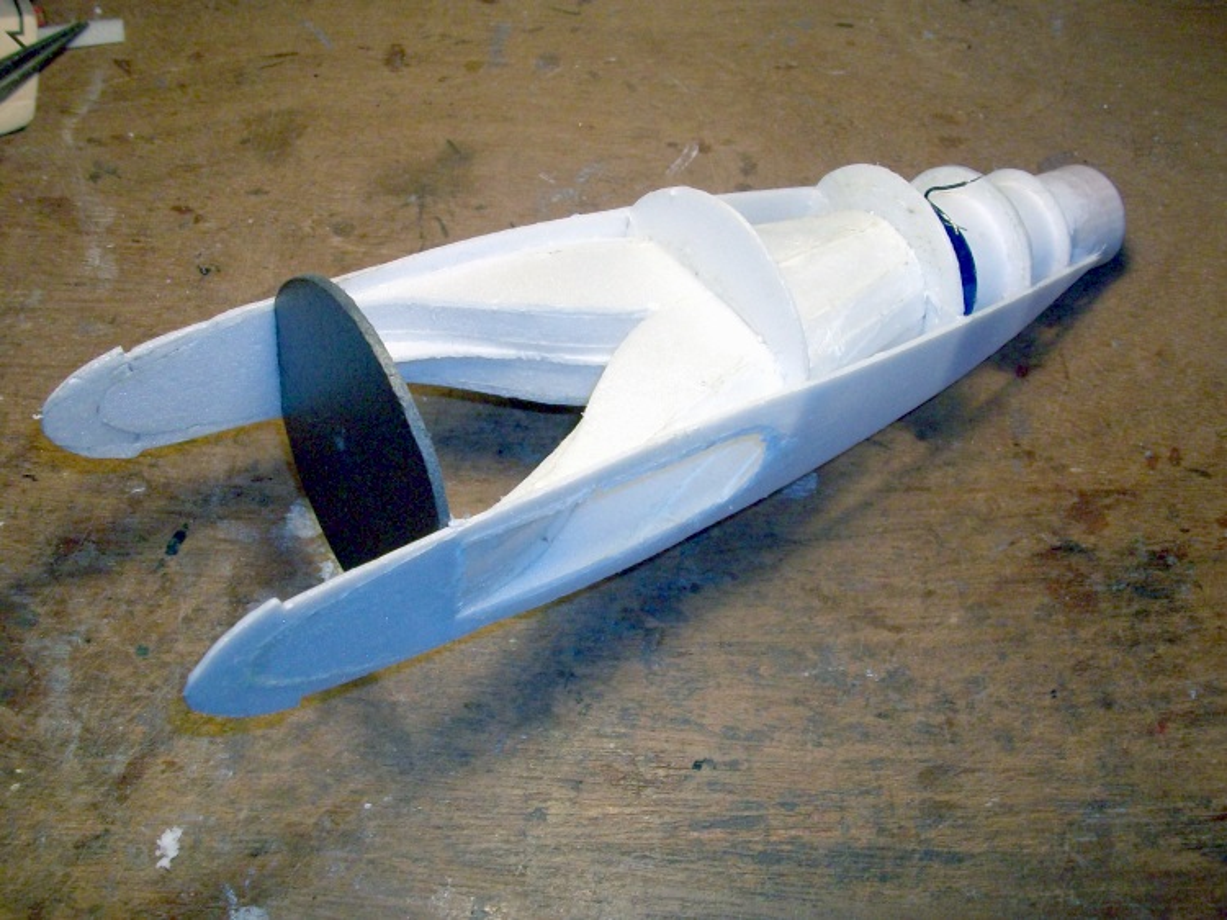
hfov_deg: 54.0
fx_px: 1205
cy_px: 460
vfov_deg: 41.8
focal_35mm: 34
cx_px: 614
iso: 120
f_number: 2.8
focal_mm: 5.7
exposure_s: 1/60
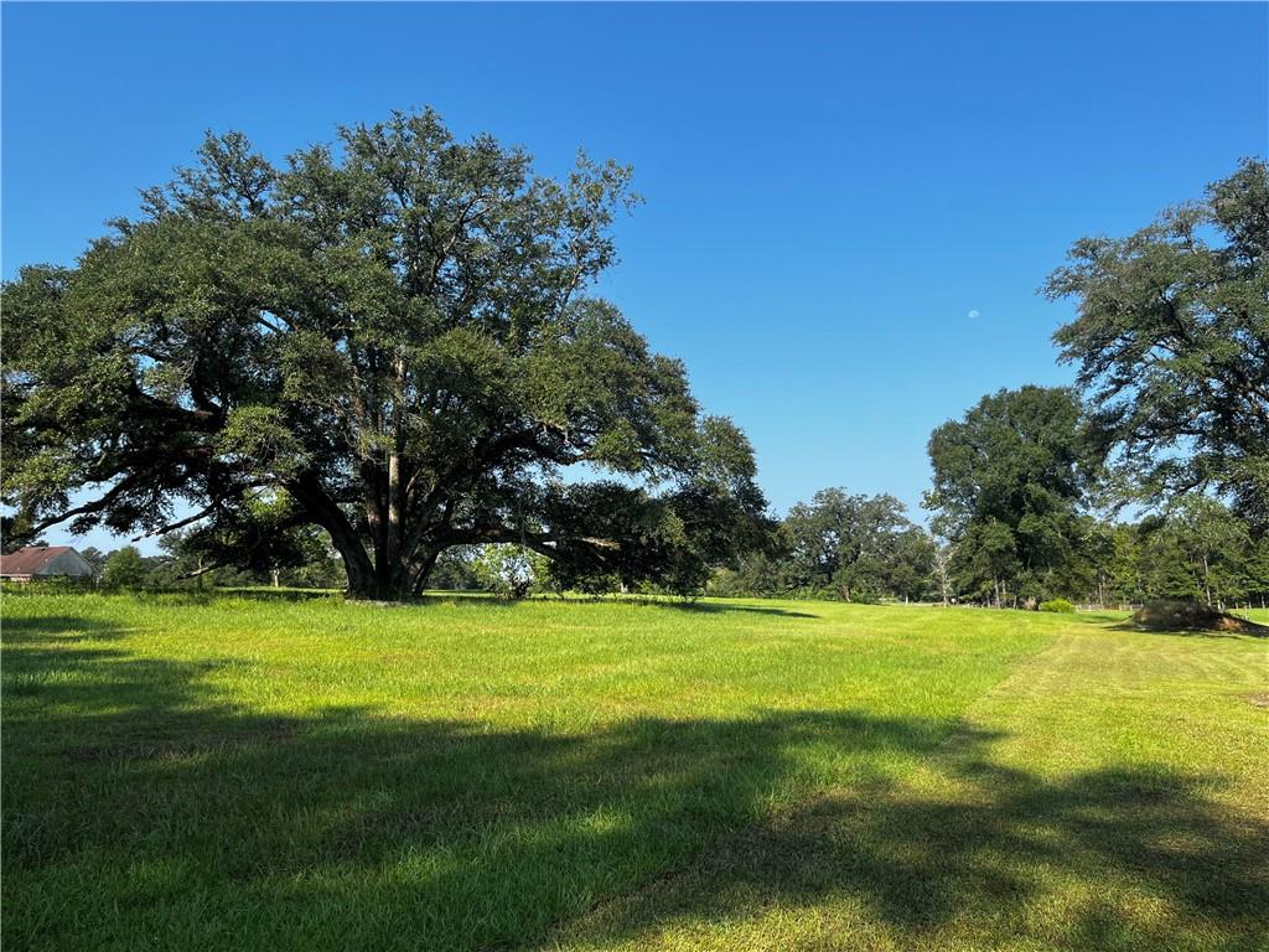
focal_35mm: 26
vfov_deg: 53.1
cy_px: 476
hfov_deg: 67.3
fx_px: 953
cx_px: 634
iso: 50
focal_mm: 5.1
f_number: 1.6
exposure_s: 1/1957
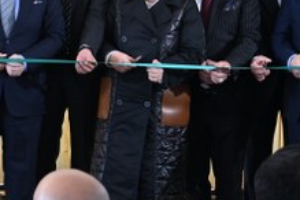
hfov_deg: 12.8
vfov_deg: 8.9
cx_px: -115
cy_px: 35
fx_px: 1283
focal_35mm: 154
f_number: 3.5
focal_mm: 33
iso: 800
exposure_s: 1/320
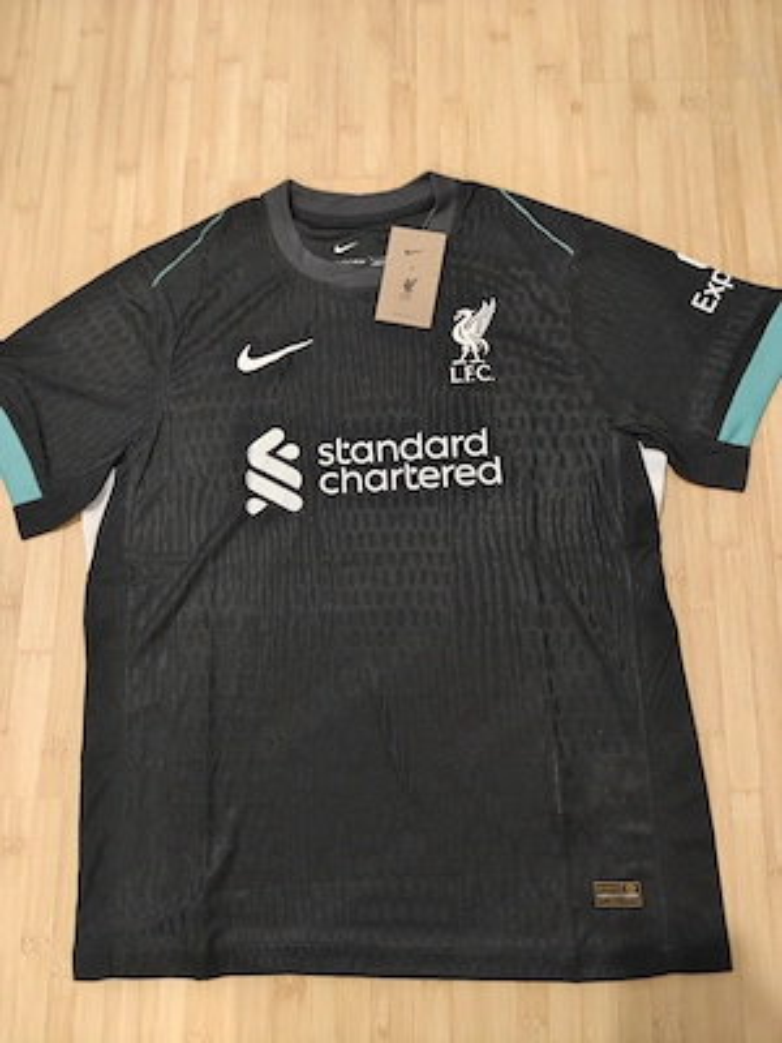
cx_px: 391
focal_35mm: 23
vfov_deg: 73.9
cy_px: 522
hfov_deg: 58.9
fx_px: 693
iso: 1250
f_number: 3.5
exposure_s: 1/100
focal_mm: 6.06
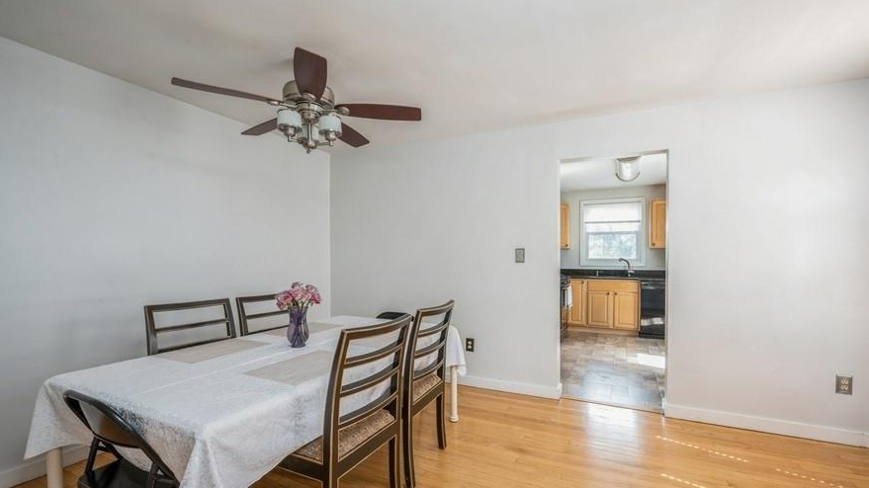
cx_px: 440
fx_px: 346
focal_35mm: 15
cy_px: 293
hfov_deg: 103.0
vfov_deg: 69.8
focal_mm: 14
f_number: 11
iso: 200
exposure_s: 1/2.5
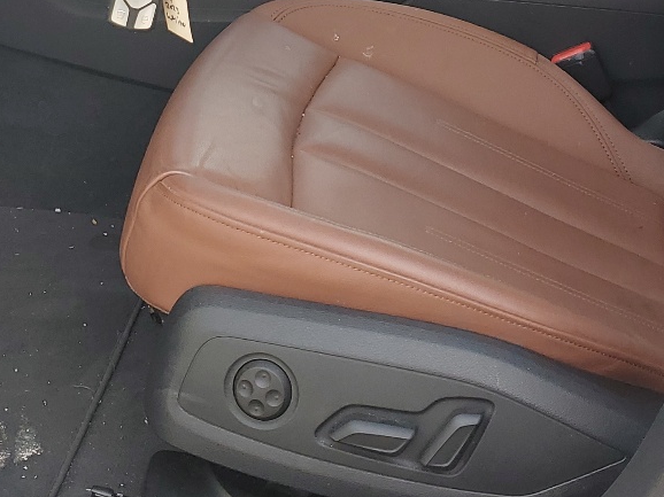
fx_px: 1381
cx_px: 333
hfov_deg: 27.0
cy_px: -51
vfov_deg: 19.6
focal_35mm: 72
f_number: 1.5
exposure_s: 1/303
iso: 50
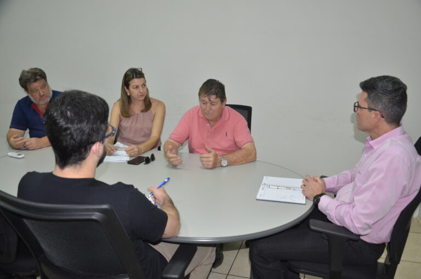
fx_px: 700
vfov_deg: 22.5
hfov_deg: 33.5
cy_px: 140
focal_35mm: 60
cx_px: 210
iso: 800
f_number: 4.5
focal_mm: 40
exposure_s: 1/60
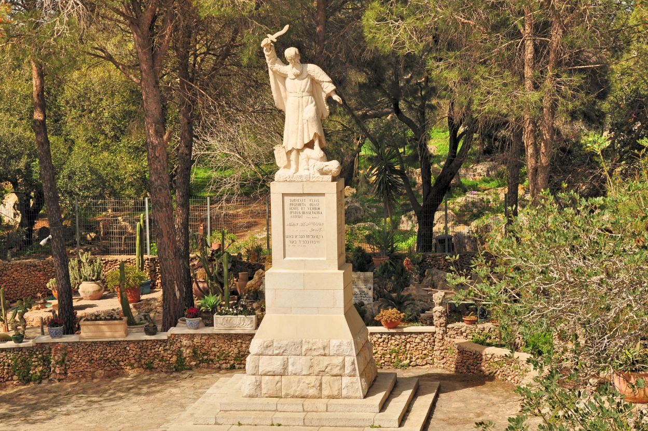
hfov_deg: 23.4
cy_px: 216
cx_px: 324
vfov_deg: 15.7
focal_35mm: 87
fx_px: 1564
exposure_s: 1/800
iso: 200
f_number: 7.1
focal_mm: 58
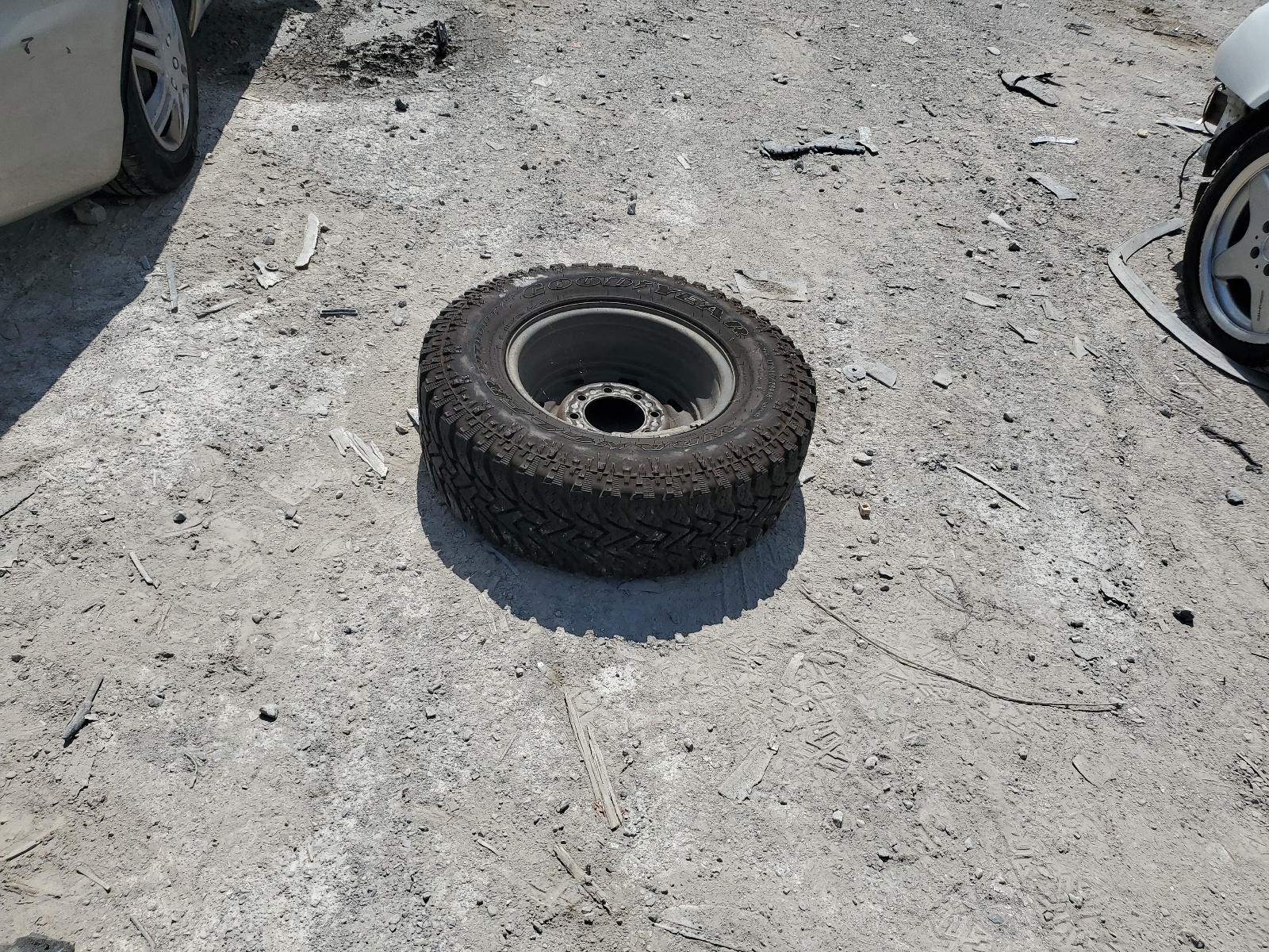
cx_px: 634
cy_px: 476
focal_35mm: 26
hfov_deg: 67.3
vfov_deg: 53.1
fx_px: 953
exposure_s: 1/5000
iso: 50
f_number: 1.5
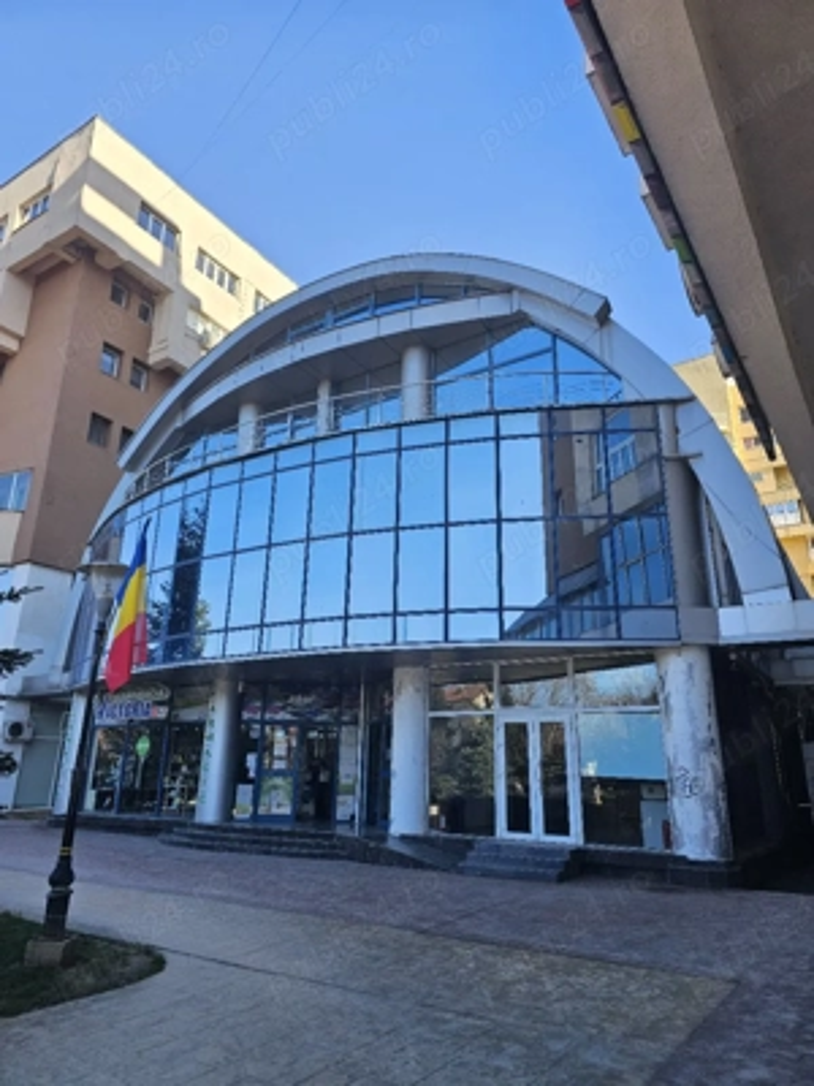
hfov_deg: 58.9
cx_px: 407
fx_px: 721
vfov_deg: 73.9
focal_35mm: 23
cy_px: 543
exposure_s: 1/182
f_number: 1.7
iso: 10
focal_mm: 6.3
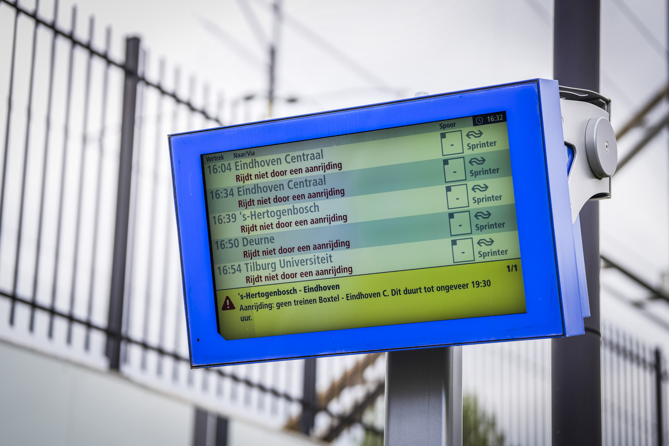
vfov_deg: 13.0
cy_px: 223
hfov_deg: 19.5
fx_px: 1951
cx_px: 334
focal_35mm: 105
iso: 250
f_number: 2.8
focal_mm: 105
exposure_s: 1/1000
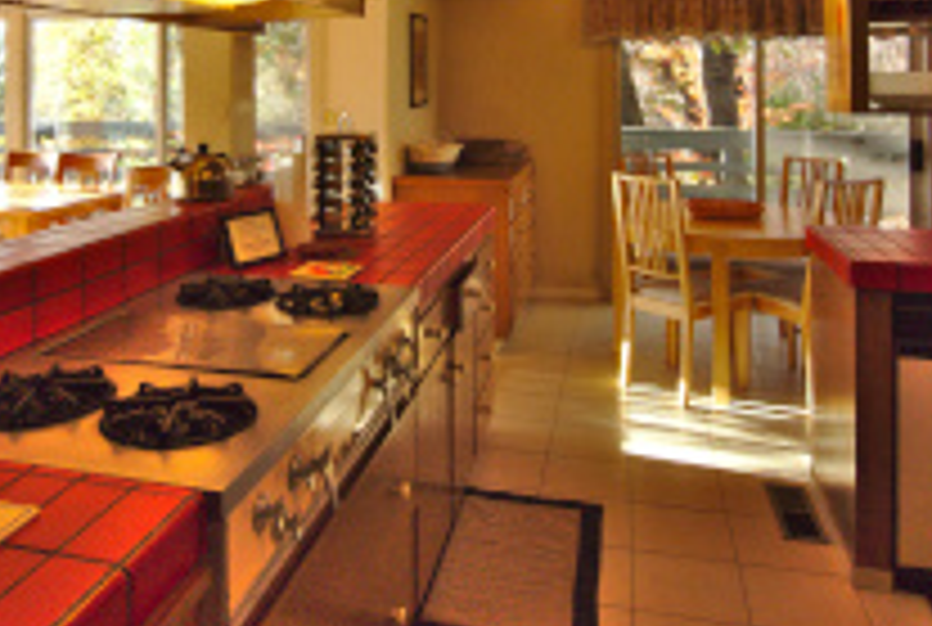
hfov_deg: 60.0
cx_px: 403
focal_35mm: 31
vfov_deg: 39.6
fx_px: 803
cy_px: 68
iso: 1600
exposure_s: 1/20
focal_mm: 11
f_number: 14
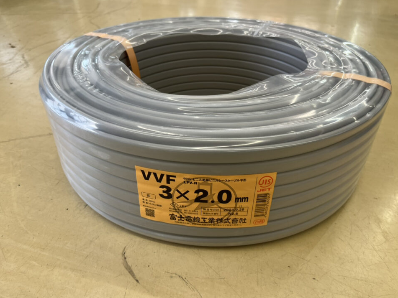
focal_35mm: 28
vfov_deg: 49.7
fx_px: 322
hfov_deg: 63.4
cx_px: 197
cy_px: 158
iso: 32
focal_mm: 5.1
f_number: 1.6
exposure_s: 1/138
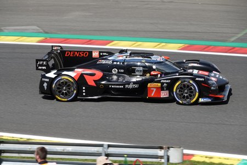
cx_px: 124
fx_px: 1125
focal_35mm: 164
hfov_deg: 12.5
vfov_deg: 8.4
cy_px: 82
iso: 100
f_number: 4.5
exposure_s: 1/800
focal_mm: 60.29
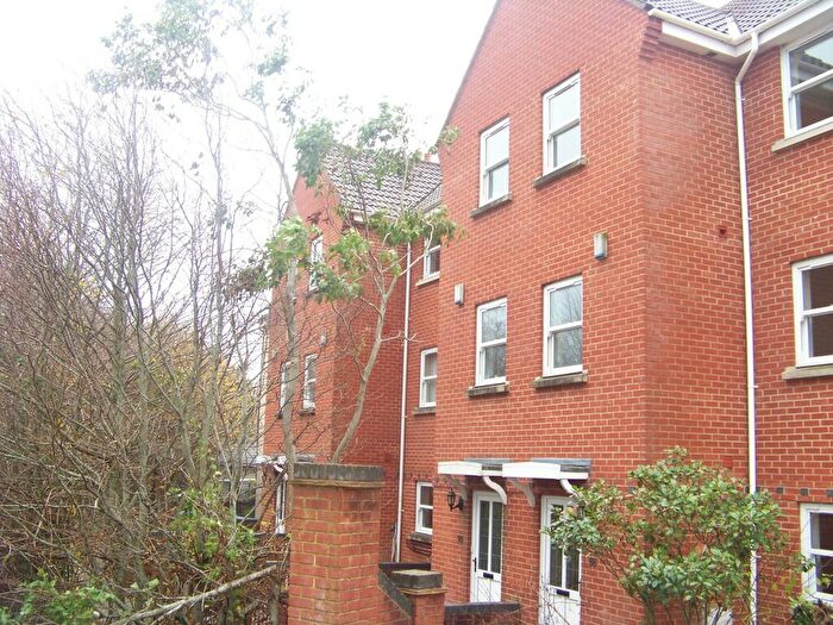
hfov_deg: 51.4
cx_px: 416
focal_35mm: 36
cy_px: 312
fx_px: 866
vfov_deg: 39.7
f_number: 3.2
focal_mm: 5.85
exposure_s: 1/50
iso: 64
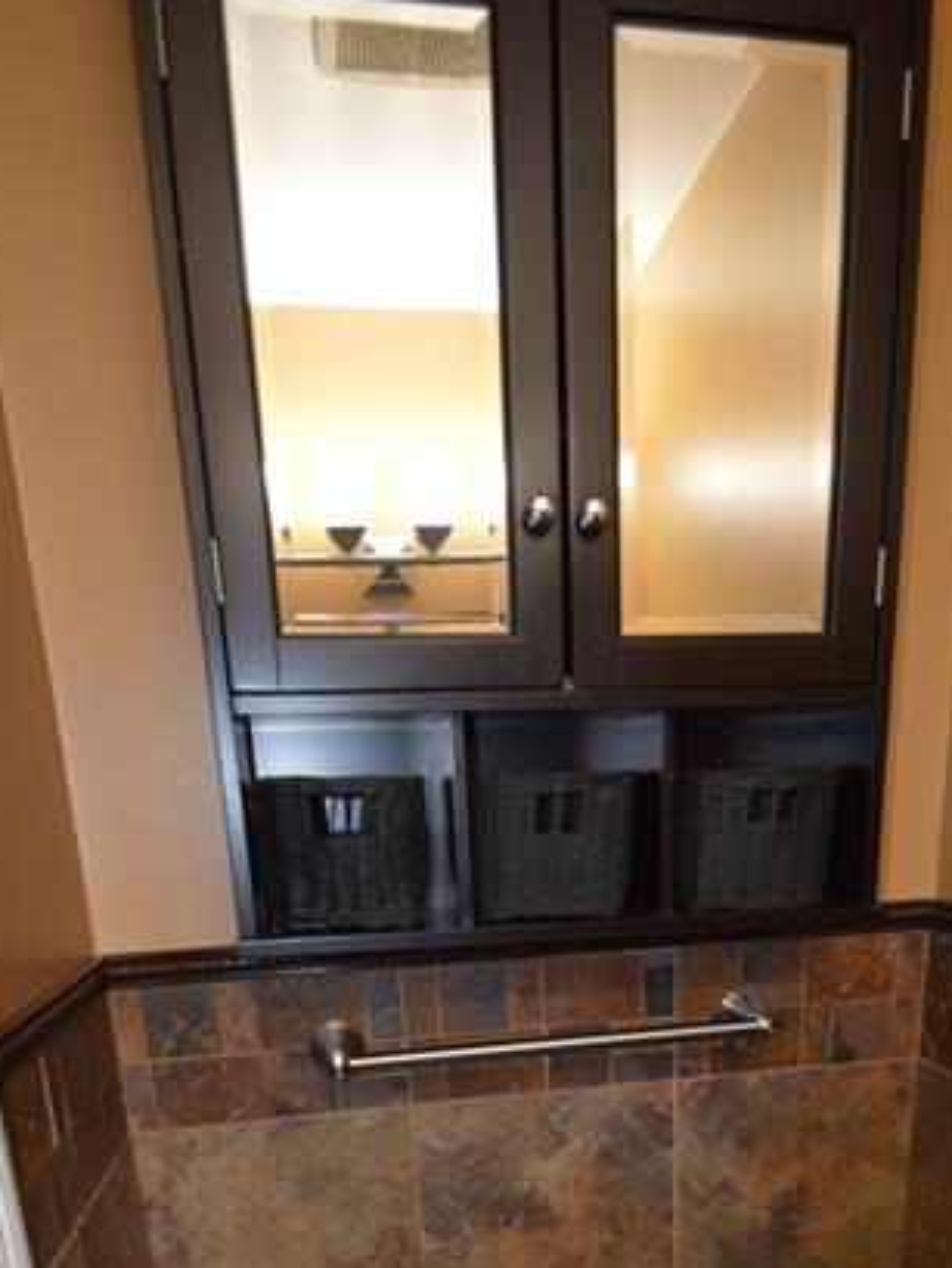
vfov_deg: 56.7
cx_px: 571
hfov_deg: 51.0
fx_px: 990
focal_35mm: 27
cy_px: 1130
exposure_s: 1/60
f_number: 3.5
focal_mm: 10
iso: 500
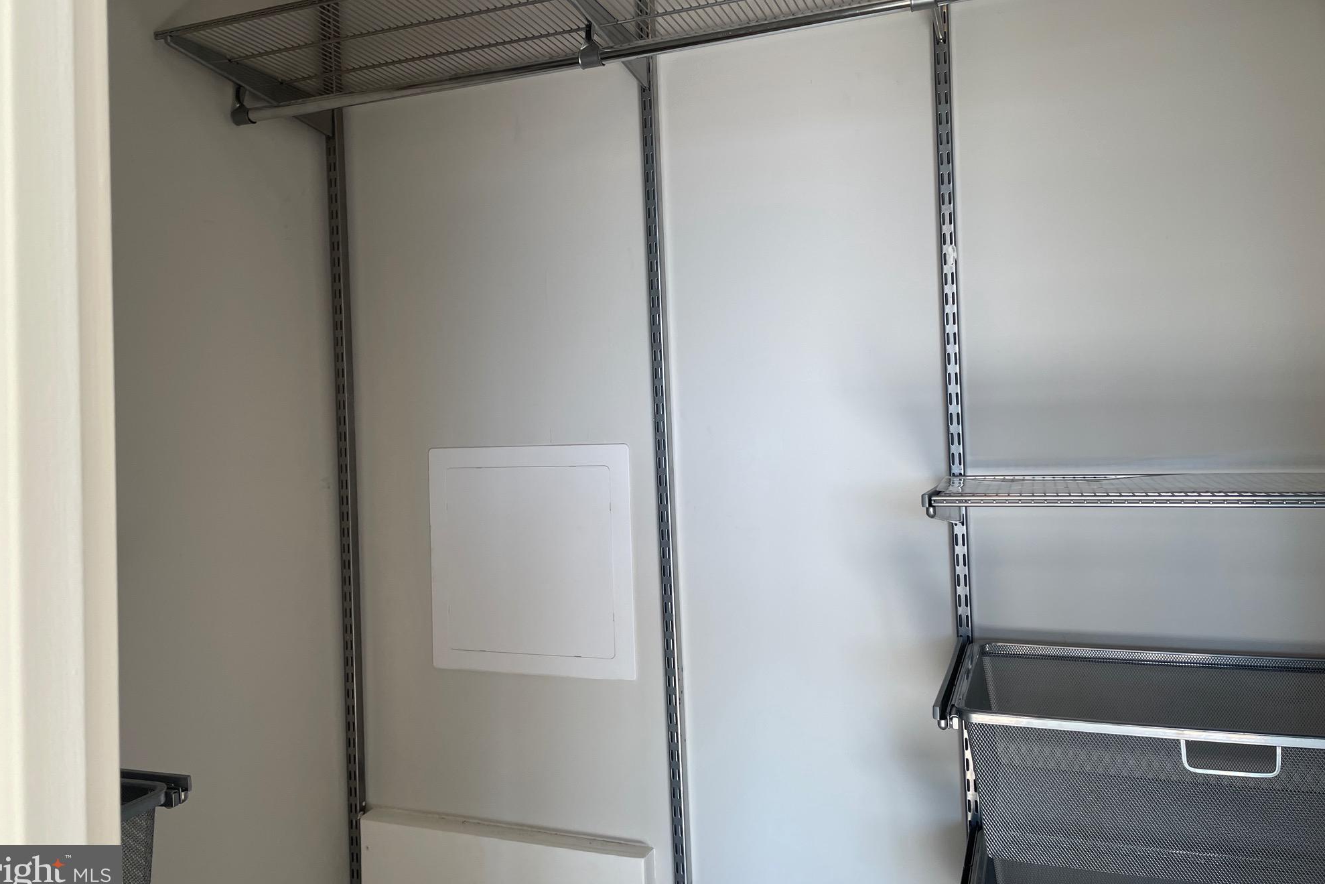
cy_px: 385
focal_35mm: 28
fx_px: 1031
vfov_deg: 46.3
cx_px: 640
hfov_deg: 65.5
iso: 40
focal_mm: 4.2
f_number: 1.6
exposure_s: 1/120
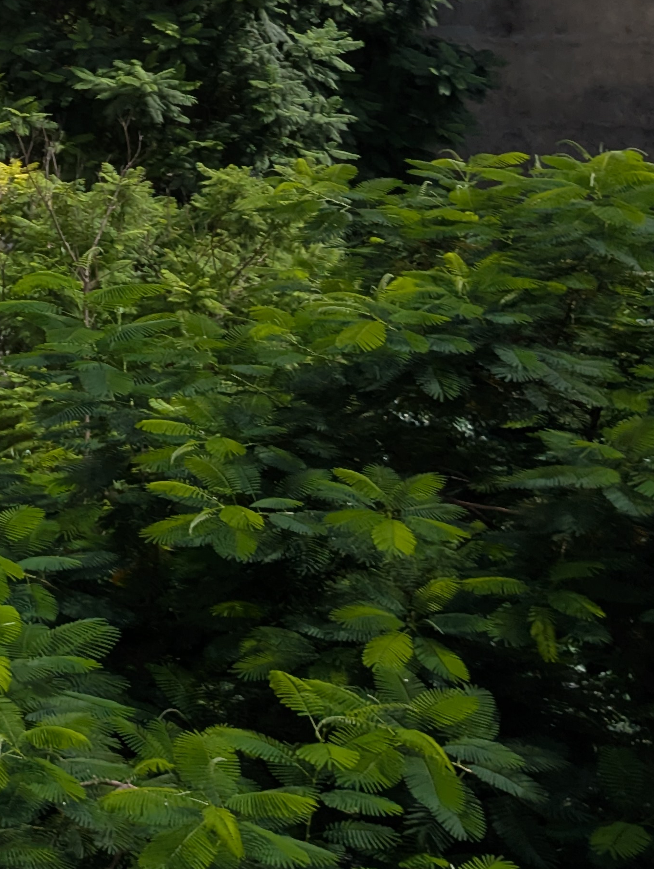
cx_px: -447
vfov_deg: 16.5
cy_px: -444
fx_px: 2714
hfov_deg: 12.7
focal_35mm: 108
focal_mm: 6.9
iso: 22
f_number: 1.68
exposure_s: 1/1368
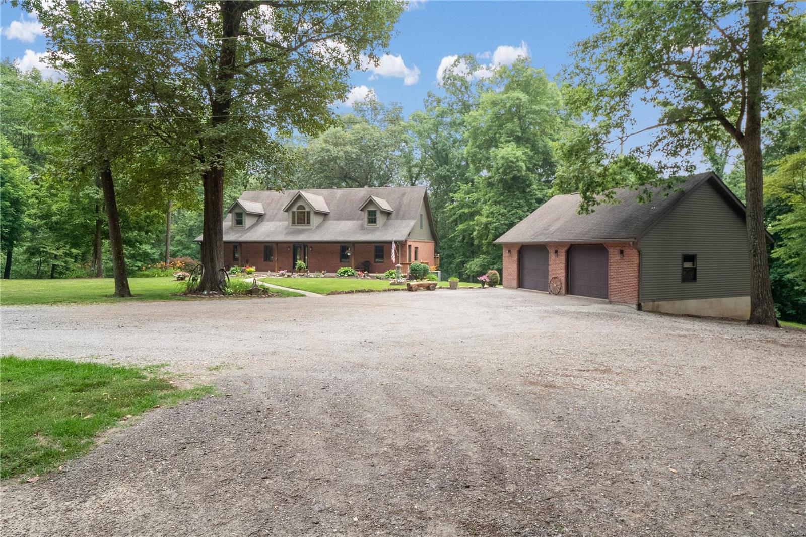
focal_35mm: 20
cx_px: 403
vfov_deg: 61.9
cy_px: 268
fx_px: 448
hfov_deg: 84.0
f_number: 9
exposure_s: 1/125
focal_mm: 10
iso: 800
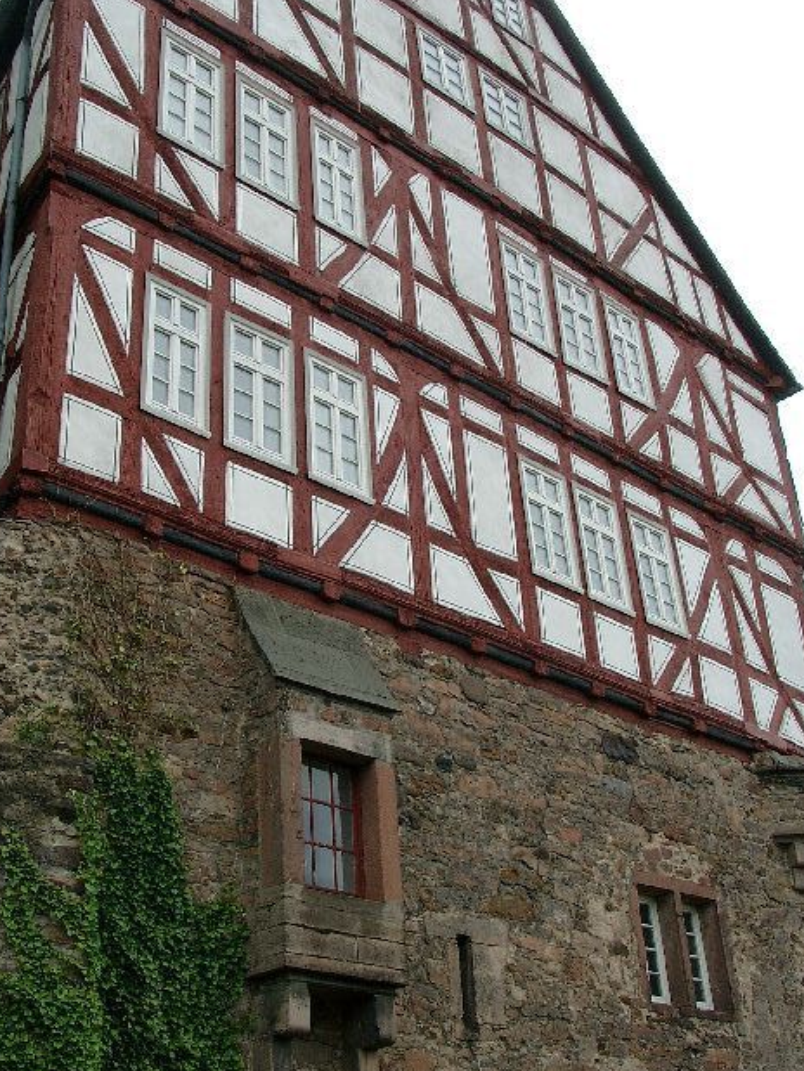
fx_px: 1362
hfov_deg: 32.9
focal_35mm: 44
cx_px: 353
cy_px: 522
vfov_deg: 42.9
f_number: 4
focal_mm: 7.13
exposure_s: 1/498
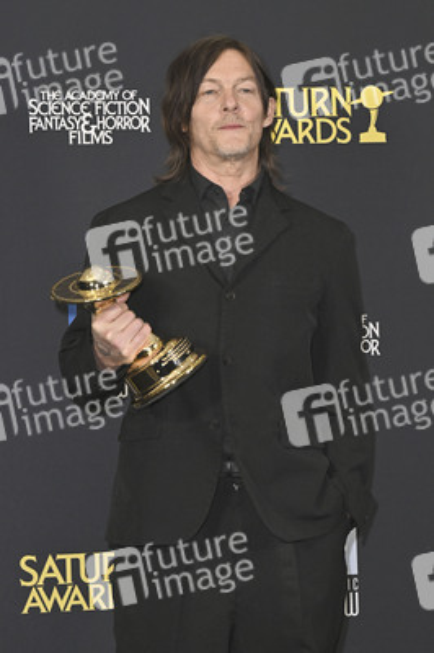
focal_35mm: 77
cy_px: 326
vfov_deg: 26.3
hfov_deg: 17.7
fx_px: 1395
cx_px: 217
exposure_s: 1/320
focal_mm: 77
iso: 2000
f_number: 5.6
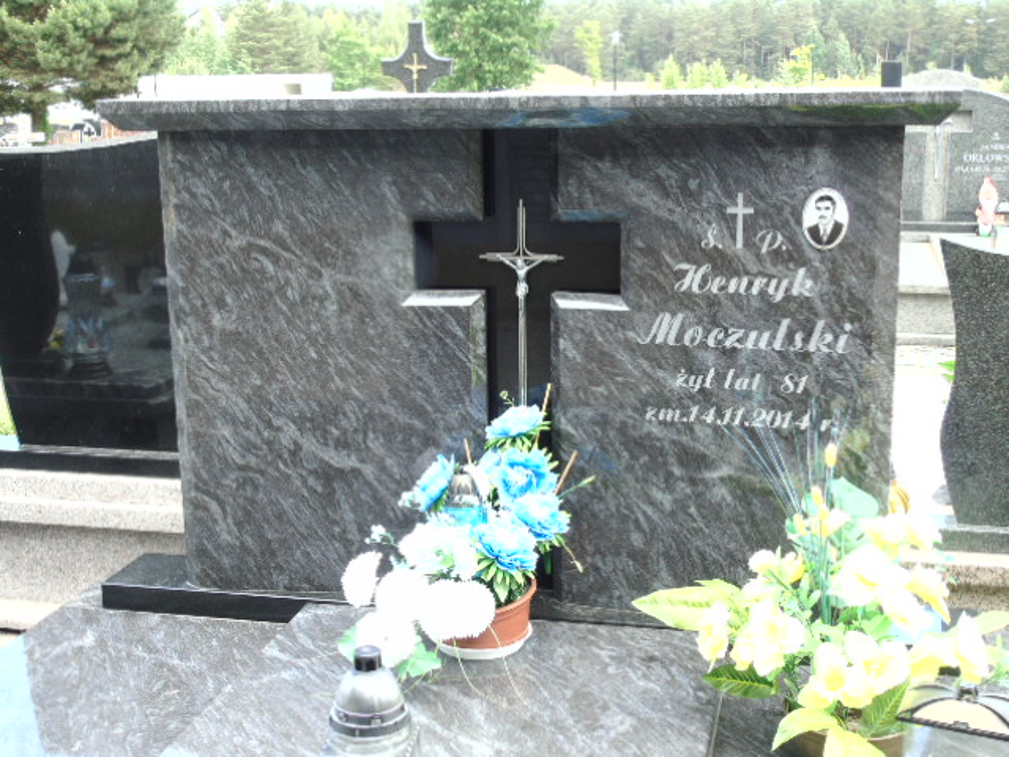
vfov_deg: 31.5
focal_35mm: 46
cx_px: 504
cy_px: 378
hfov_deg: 41.2
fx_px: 1341
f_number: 4.1
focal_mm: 8.2
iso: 80
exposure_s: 1/60
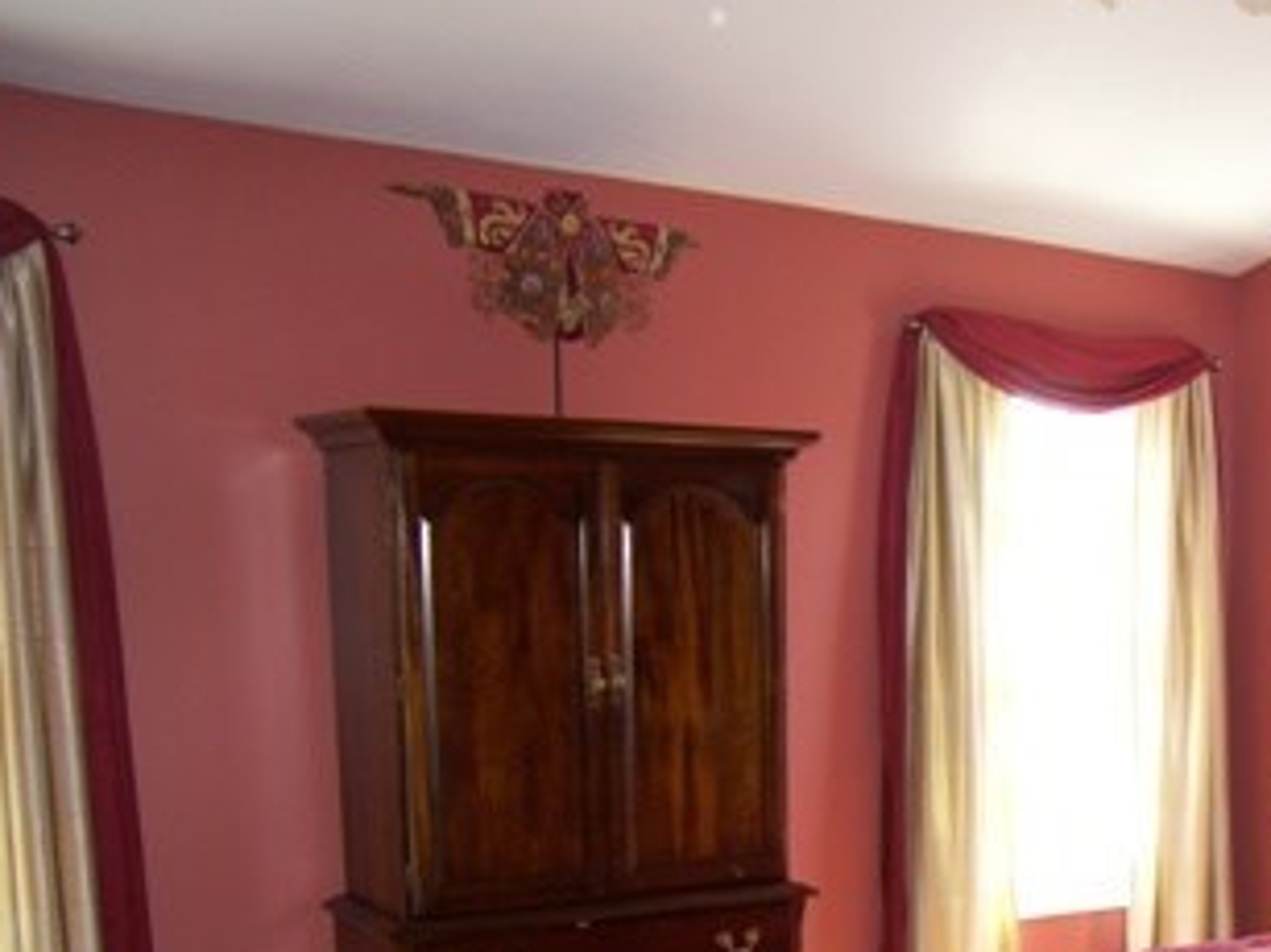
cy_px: 944
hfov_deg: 35.4
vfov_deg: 27.5
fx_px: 1835
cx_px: 1201
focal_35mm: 50
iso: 100
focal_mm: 5
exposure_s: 1/30
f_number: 2.8
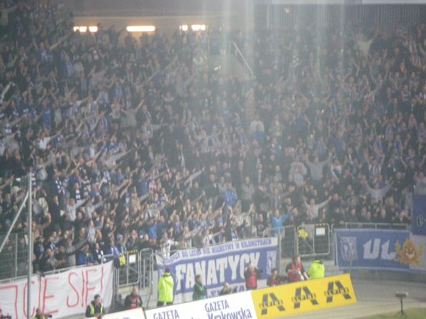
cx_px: 212
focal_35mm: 270
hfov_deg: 7.3
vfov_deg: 5.5
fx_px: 3321
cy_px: 159
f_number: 5.4
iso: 800
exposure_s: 1/40
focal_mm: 44.1
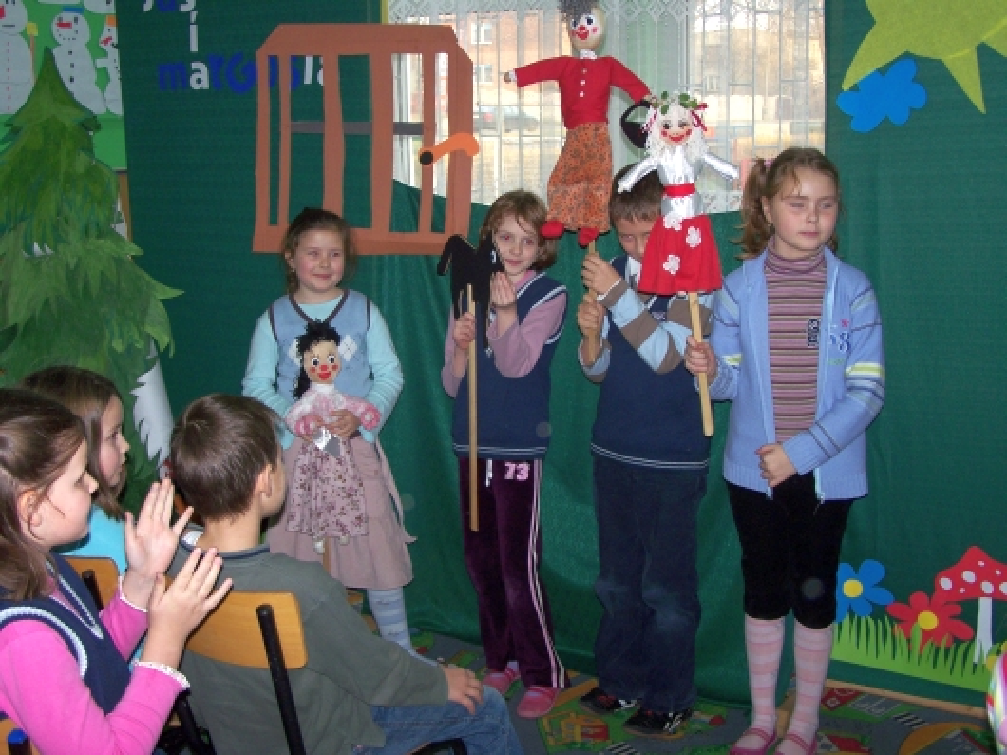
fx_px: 1396
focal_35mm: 48
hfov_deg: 39.7
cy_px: 378
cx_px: 504
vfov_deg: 30.2
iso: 80
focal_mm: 8
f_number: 3
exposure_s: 1/60
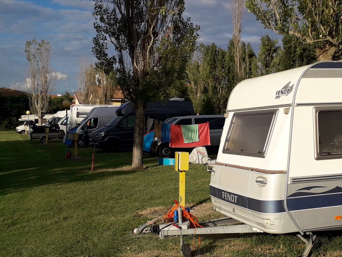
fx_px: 514
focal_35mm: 52
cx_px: 260
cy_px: 145
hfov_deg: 35.9
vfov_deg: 28.0
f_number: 1.9
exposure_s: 1/2083
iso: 40
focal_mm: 3.6
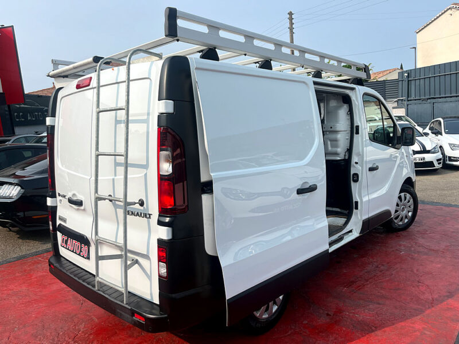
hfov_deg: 67.3
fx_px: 345
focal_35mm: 26
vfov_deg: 53.1
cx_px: 230
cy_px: 172
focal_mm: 5.1
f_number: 1.6
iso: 50
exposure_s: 1/4149
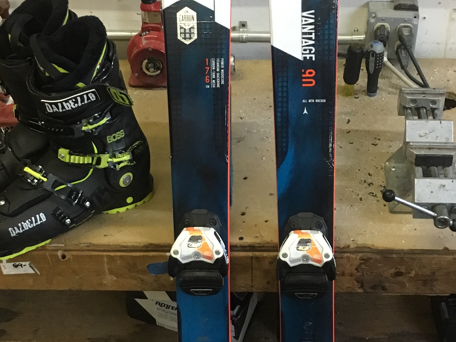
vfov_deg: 22.6
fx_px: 856
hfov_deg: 29.8
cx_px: 248
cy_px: 186
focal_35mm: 65
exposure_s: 1/15
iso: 200
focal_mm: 4.15
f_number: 2.2
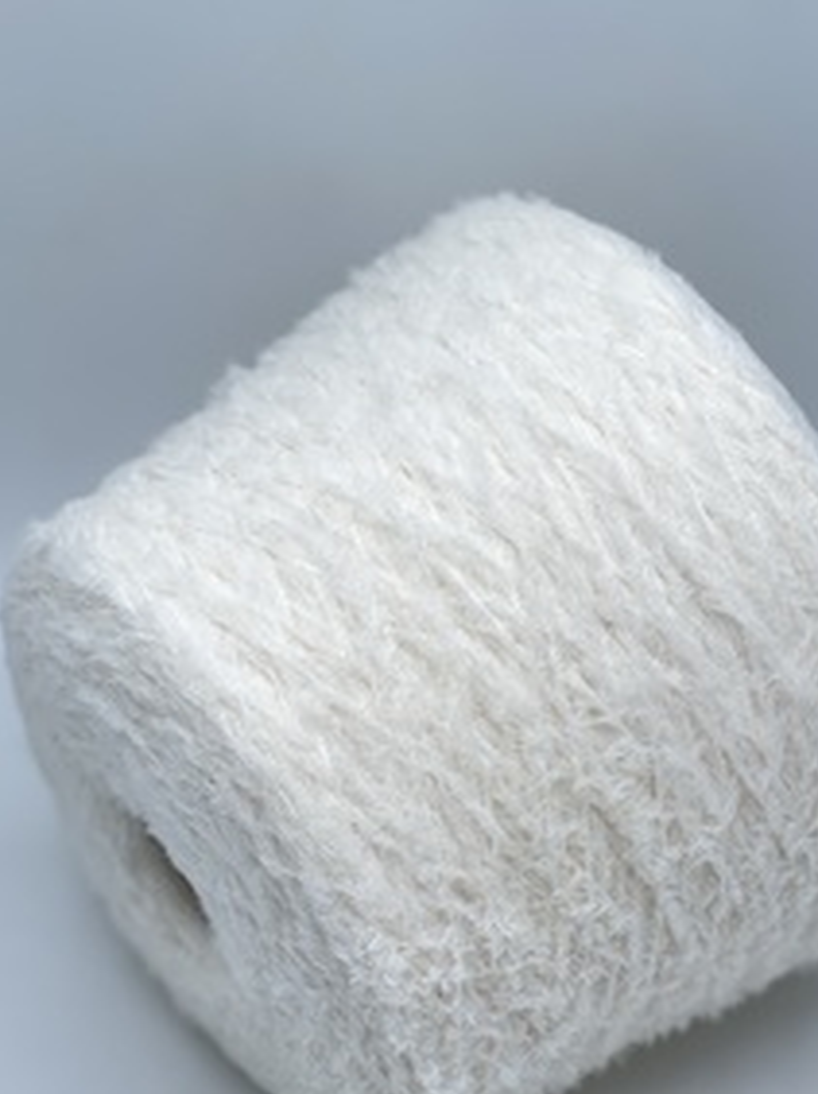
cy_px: 644
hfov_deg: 13.6
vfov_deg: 18.0
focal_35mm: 109
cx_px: 442
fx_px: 3440
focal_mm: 7.5
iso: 32
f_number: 2.2
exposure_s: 1/473
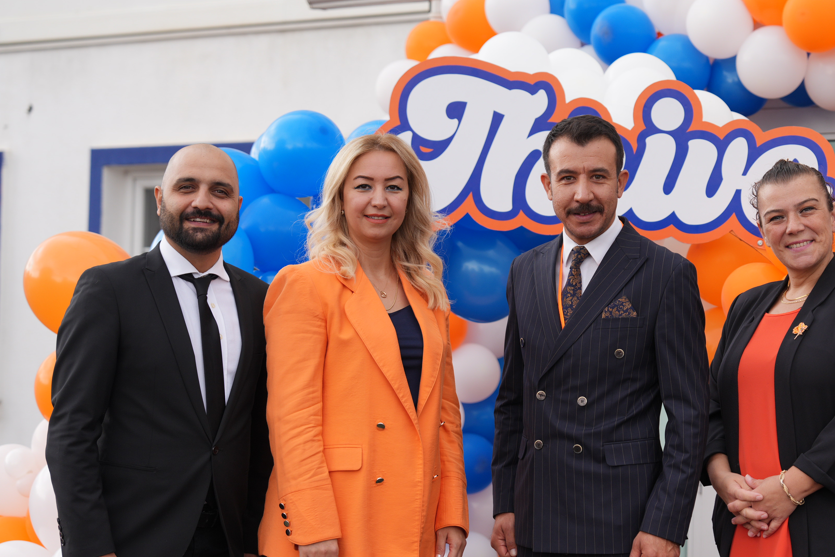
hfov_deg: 21.8
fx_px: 2157
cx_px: 597
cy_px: 306
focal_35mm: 93
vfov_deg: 14.7
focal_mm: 63
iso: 125
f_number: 2.8
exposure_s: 1/160
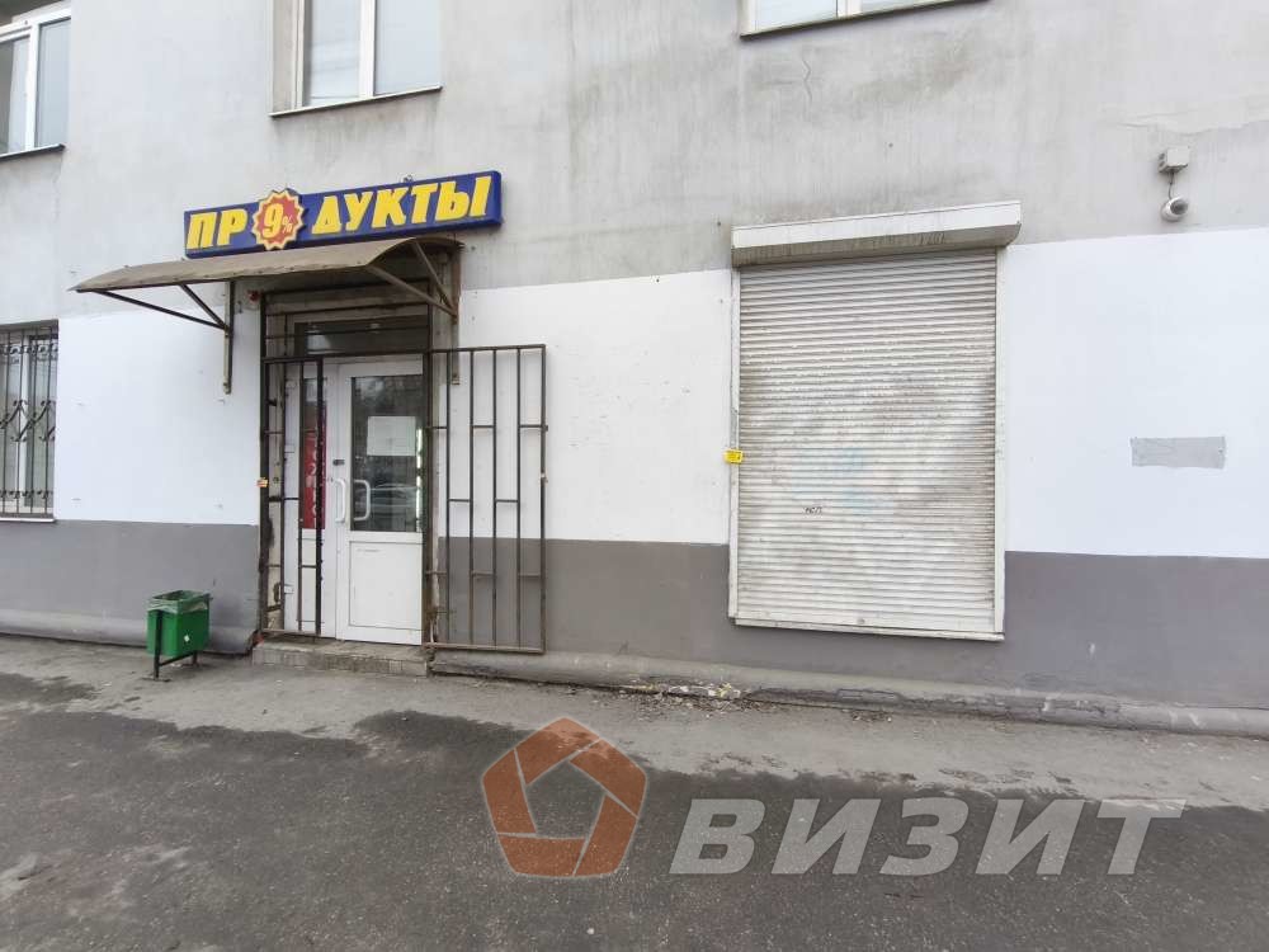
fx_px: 550
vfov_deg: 81.7
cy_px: 476
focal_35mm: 15
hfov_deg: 98.2
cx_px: 634
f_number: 2.2
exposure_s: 1/50
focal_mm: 1.91
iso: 50
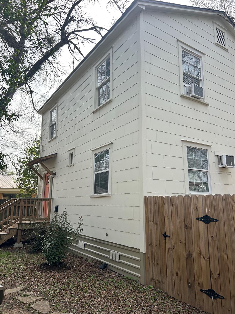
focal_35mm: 26
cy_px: 157
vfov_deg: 67.3
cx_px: 118
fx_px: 235
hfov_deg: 53.1
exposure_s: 1/2252
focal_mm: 5.7
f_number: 1.5
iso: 50
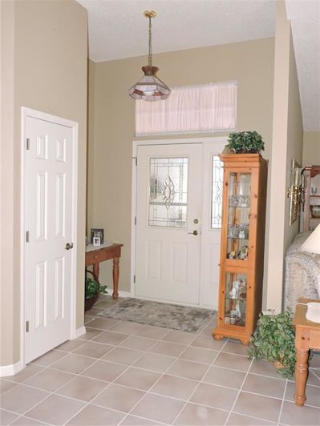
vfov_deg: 60.0
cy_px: 213
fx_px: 370
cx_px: 160
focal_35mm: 30
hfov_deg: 46.8
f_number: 3.1
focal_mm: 5.4
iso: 200
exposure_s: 1/30
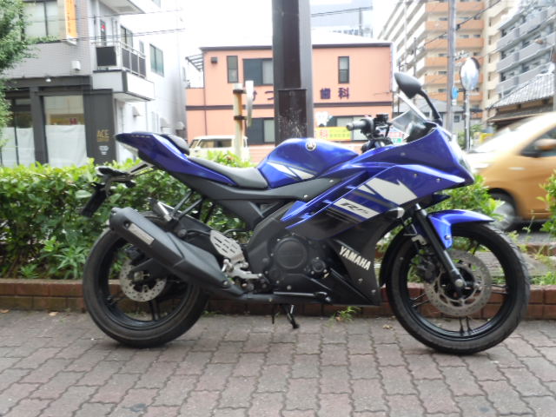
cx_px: 278
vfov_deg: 49.7
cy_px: 208
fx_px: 450
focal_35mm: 28
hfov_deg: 63.4
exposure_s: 1/80
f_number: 3.7
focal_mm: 5
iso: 100
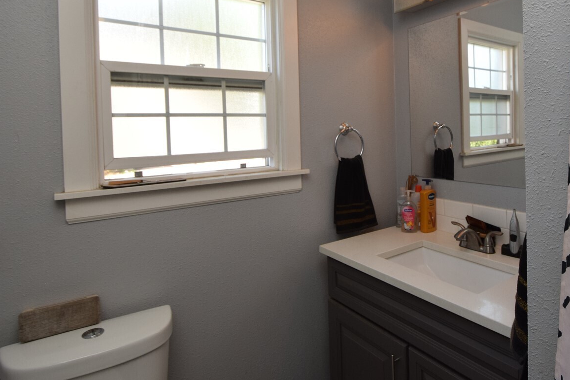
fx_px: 348
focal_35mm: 22
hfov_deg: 78.1
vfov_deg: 56.4
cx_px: 329
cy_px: 139
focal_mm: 10
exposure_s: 1/125
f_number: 5.6
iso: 560
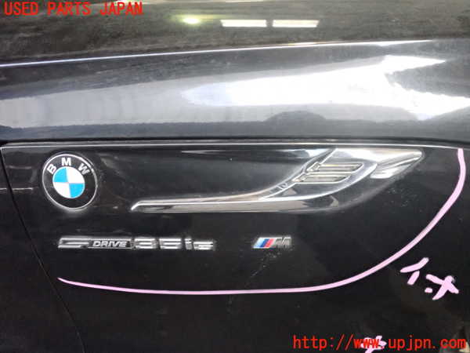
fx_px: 407
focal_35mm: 30
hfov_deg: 60.0
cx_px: 235
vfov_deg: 46.8
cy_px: 176
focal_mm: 5.4
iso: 4000
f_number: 2.3
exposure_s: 1/250
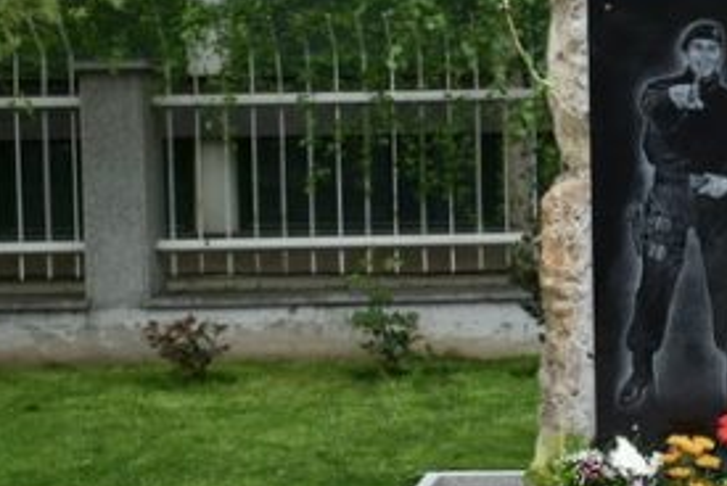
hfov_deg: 21.1
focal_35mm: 92
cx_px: 775
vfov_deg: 14.9
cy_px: 182
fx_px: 1860
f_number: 8
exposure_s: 1/250
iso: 400
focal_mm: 22
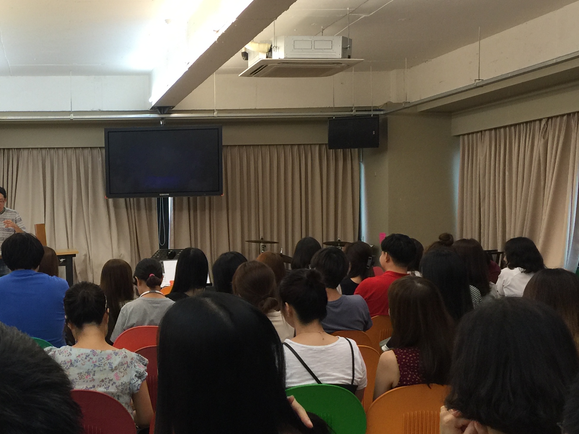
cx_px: 128
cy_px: 258
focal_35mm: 53
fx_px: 886
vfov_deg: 27.5
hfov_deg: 35.2
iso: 50
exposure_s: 1/30
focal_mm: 4.15
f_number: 2.2
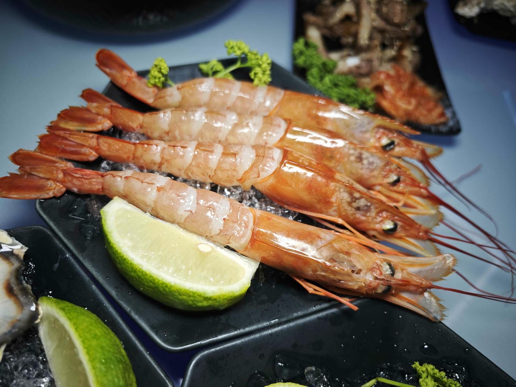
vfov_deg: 58.9
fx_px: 343
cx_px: 258
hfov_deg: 73.9
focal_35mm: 23
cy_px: 194
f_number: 2
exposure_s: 1/120
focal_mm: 8.72
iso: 320
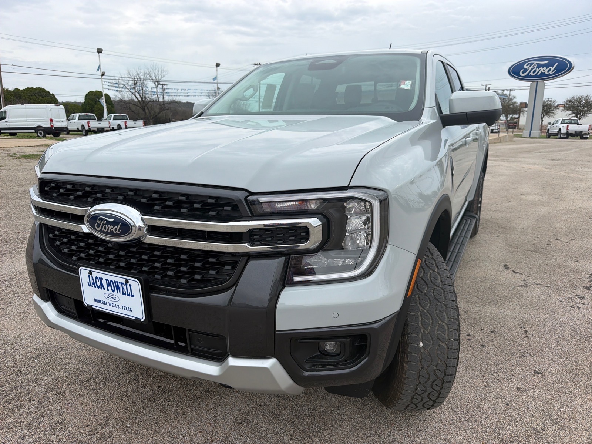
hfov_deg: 71.6
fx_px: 410
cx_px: 296
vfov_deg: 56.8
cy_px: 222
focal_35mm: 24
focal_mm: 6.76
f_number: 1.78
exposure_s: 1/1653
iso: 80
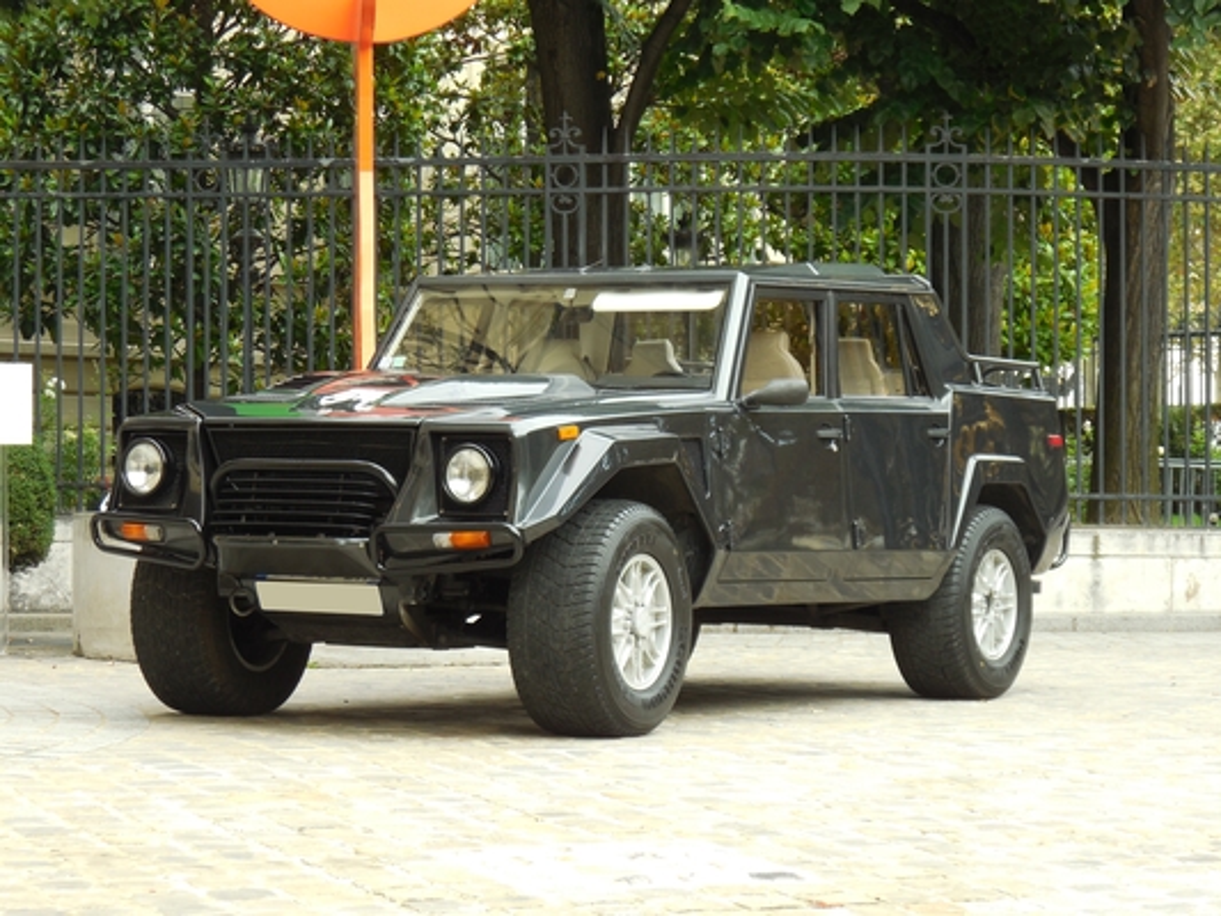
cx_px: 610
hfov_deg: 21.1
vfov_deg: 15.9
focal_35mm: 93
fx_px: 3281
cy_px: 458
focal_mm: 16.5
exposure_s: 1/80
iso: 125
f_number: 4.6
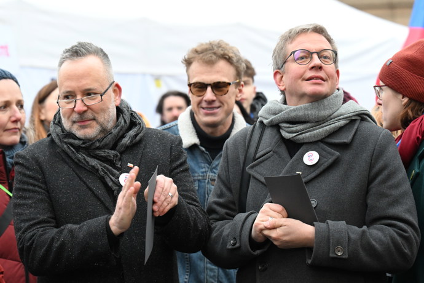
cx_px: 212
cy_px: 142
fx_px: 1731
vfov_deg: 9.3
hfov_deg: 14.0
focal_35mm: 147
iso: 2500
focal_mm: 98
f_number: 4.5
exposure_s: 1/320
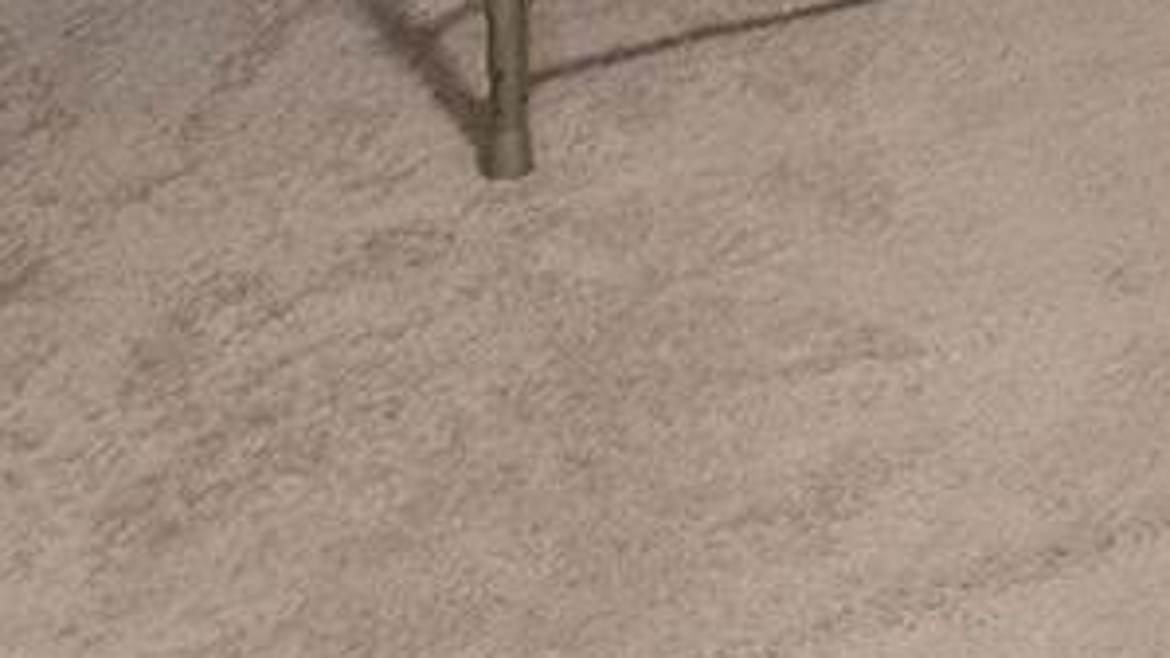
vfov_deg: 7.8
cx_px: 2407
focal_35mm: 122
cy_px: -1661
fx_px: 3784
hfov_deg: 14.4
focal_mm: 17
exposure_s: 1/13
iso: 320
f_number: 7.1
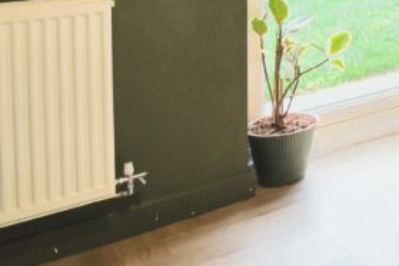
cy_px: -124
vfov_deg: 21.1
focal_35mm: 55
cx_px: 621
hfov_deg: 25.5
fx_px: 610
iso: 100
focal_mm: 10
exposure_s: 1/15
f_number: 3.5
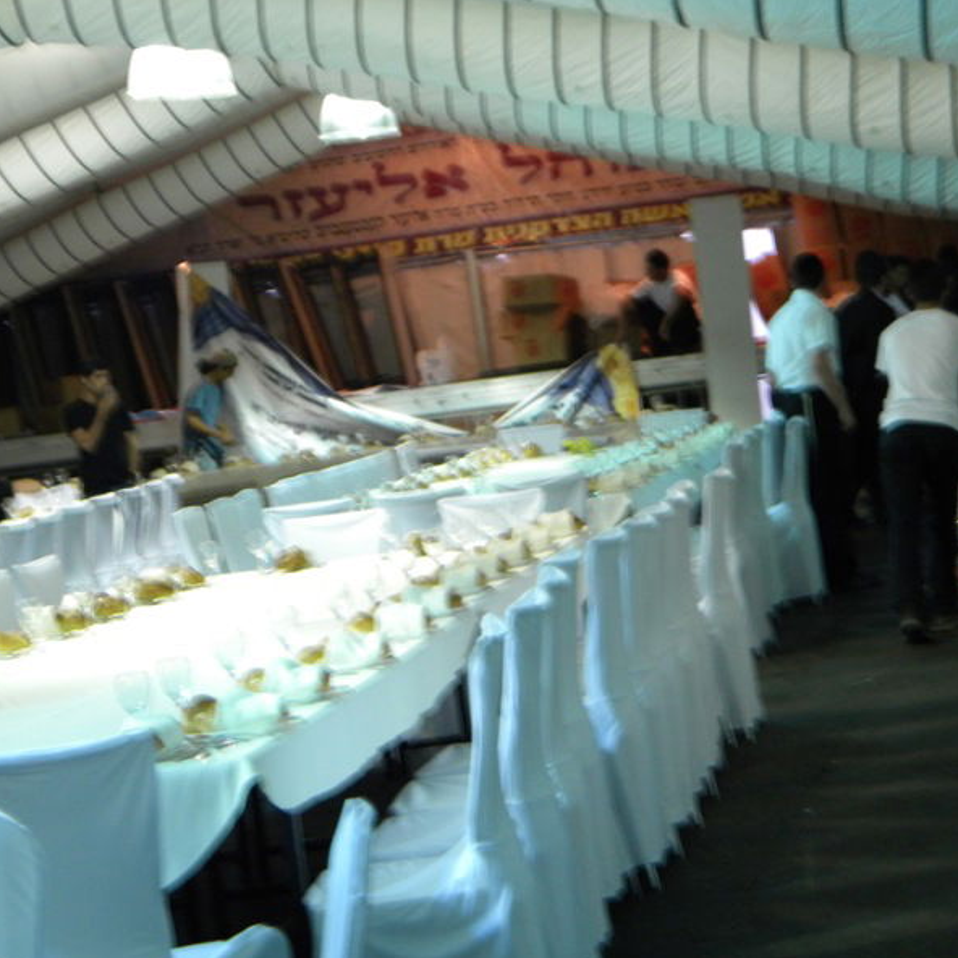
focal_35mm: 80
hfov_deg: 21.6
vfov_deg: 21.7
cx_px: 563
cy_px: 482
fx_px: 2505
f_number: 4.3
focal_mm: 12.2
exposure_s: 1/60
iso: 239
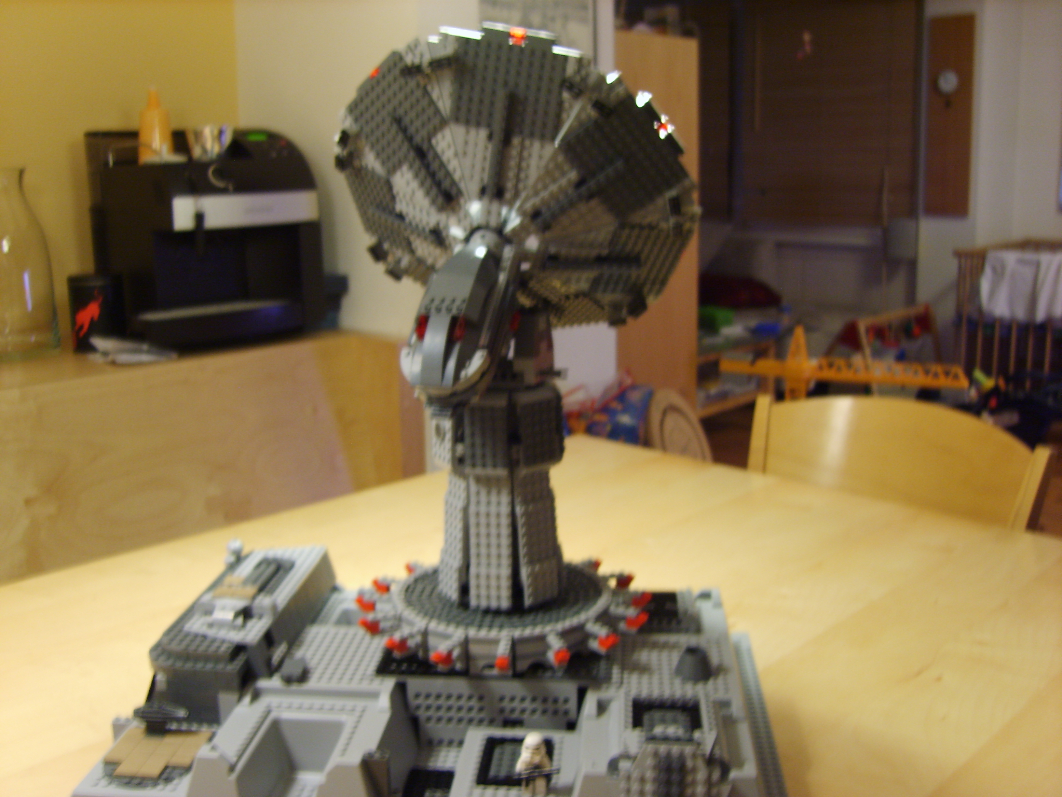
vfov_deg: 40.7
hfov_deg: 52.6
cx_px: 531
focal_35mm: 35
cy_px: 398
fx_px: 1074
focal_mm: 7.4
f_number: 2.8
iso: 123
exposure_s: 1/6
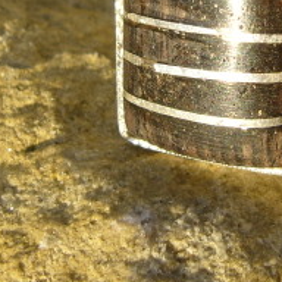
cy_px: 19
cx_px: 204
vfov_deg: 16.6
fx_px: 949
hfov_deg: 16.8
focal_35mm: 103
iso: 80
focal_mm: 5.8
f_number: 5.6
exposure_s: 1/125
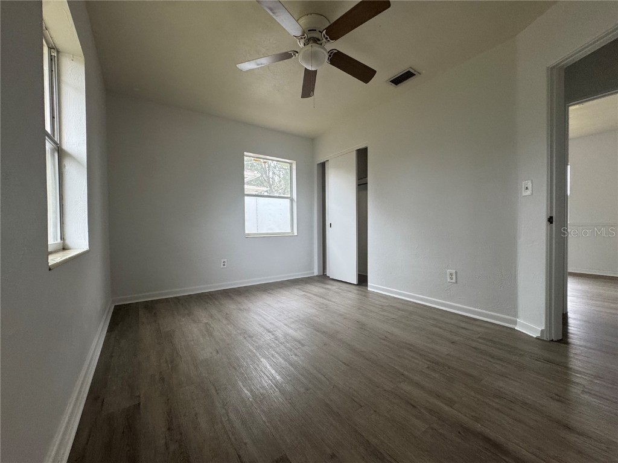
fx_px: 250
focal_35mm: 14
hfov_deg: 102.1
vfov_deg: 85.7
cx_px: 309
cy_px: 232
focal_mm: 2.22
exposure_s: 1/99
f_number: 2.2
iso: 250
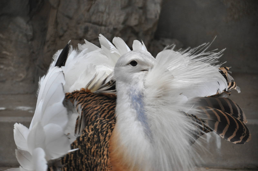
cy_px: 86
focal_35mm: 158
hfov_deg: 13.1
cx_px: 129
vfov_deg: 8.7
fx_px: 1127
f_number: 5.6
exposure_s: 1/40
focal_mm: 105
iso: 800
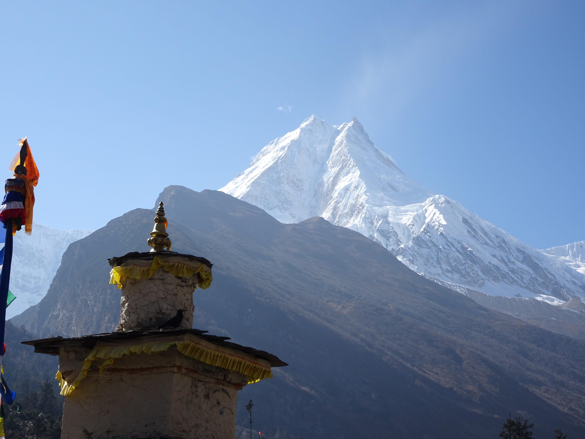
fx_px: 1115
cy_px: 220
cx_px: 292
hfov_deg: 29.4
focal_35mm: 66
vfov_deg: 22.3
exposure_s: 1/640
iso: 80
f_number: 4.5
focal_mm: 11.32
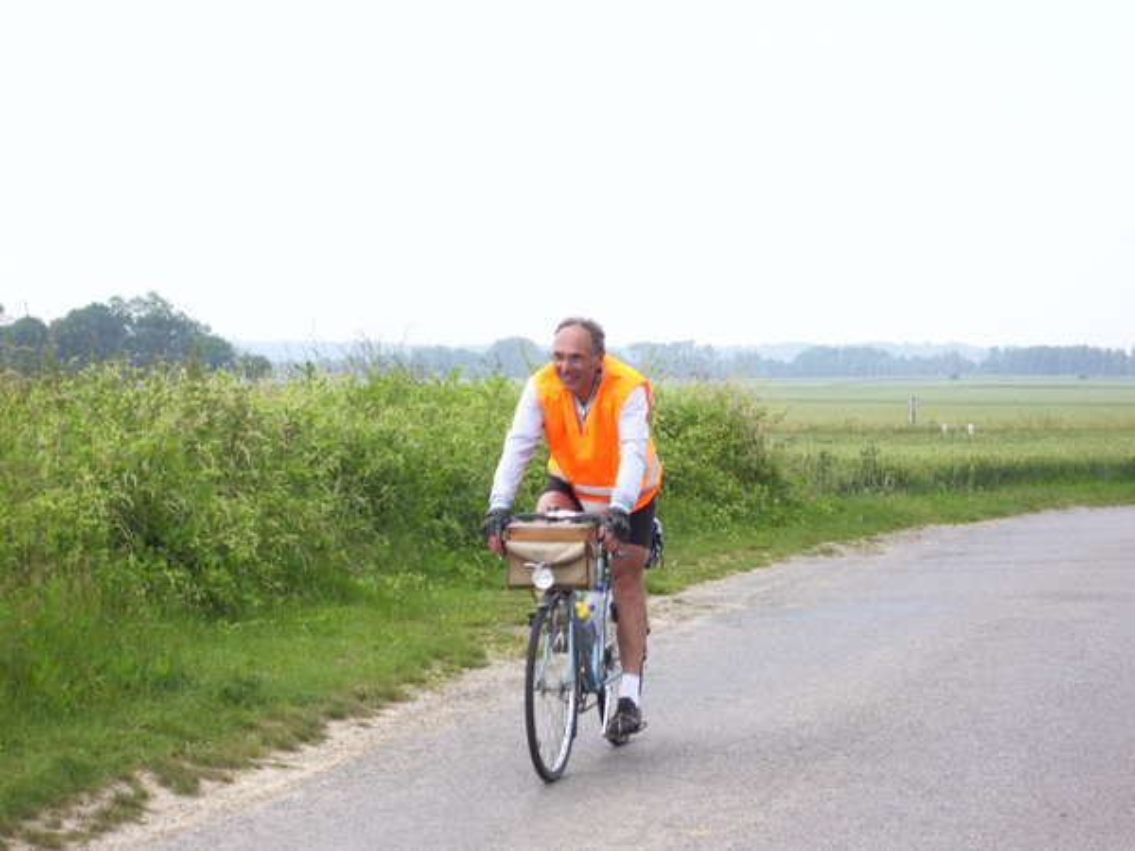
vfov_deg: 13.8
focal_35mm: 107
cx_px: 568
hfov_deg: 18.4
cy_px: 426
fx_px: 3508
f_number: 4.8
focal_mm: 17.4
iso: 80
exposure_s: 1/160
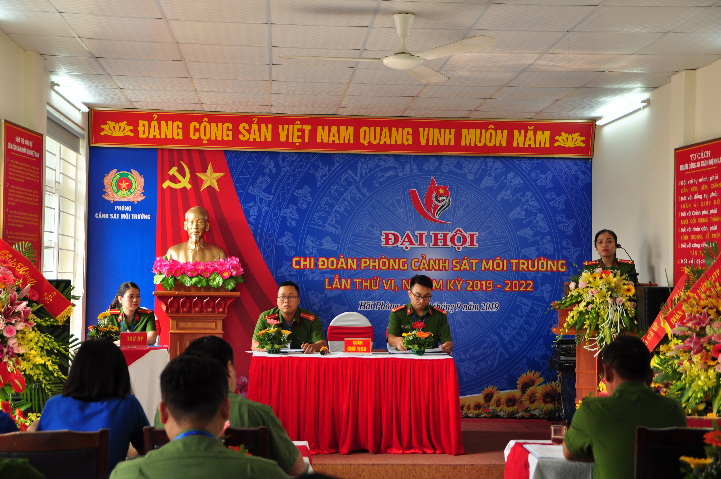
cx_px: 360
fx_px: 1050
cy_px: 240
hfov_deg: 37.9
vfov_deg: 25.7
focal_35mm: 52
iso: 250
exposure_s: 1/50
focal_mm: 35
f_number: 4.5
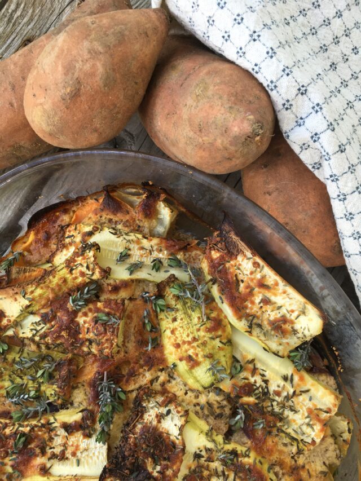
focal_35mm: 29
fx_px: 403
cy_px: 240
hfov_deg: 48.2
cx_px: 180
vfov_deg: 61.7
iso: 32
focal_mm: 4.15
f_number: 2.2
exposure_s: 1/100
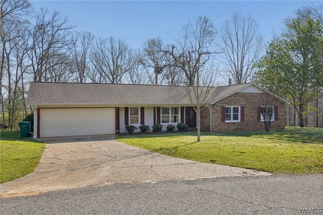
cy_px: 108
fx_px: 269
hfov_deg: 61.9
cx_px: 162
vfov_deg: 43.6
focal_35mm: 30
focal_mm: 30
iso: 100
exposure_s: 1/80
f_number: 11
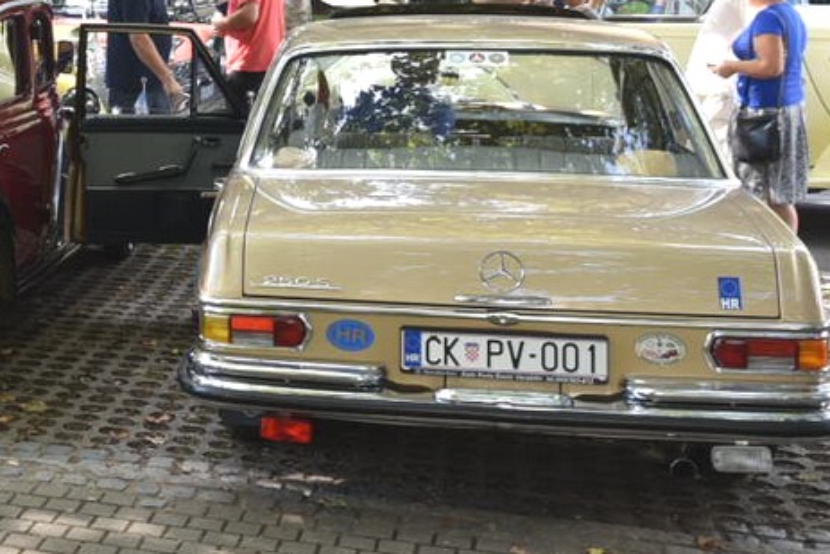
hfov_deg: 26.4
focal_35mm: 70
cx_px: -106
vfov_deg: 18.8
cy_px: -39
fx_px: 1614
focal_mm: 24
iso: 400
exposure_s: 1/125
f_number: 5.6
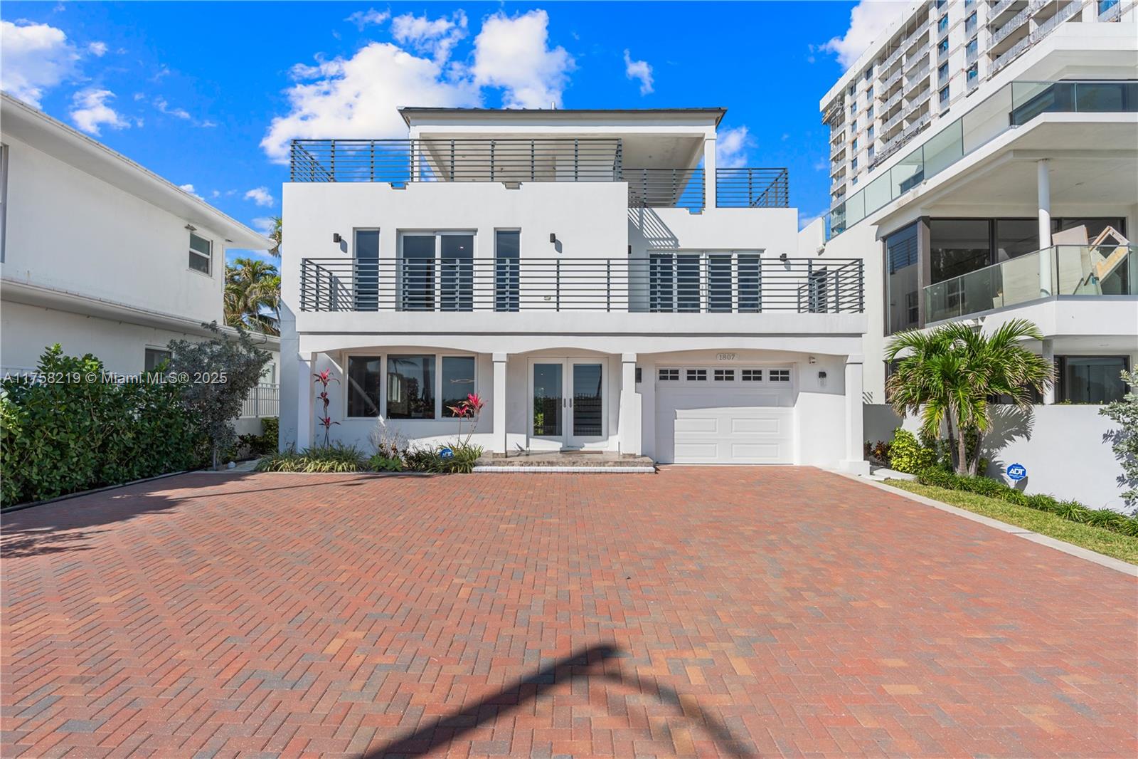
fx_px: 569
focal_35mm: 18
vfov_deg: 67.4
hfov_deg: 90.0
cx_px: 569
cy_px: 380
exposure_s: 1/1600
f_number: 11
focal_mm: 18
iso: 160
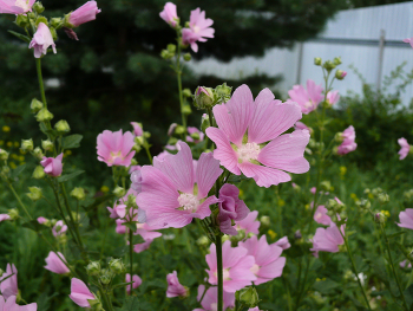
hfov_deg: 36.1
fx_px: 633
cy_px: 156
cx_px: 206
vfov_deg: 27.6
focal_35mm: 53
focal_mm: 11.2
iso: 200
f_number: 3.6
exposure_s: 1/100
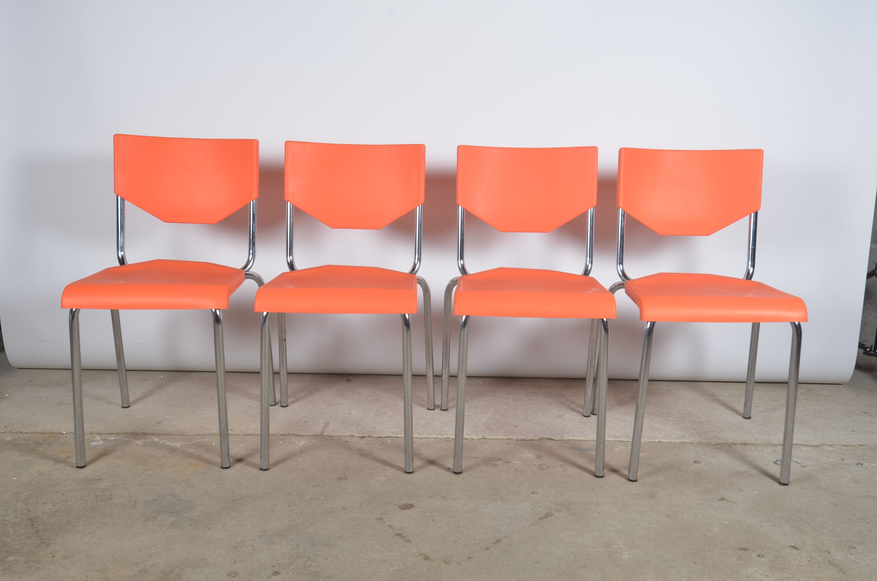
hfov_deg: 53.2
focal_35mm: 36
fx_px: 875
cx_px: 438
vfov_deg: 36.7
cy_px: 290
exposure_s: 1/125
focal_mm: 24
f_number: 11
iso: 100
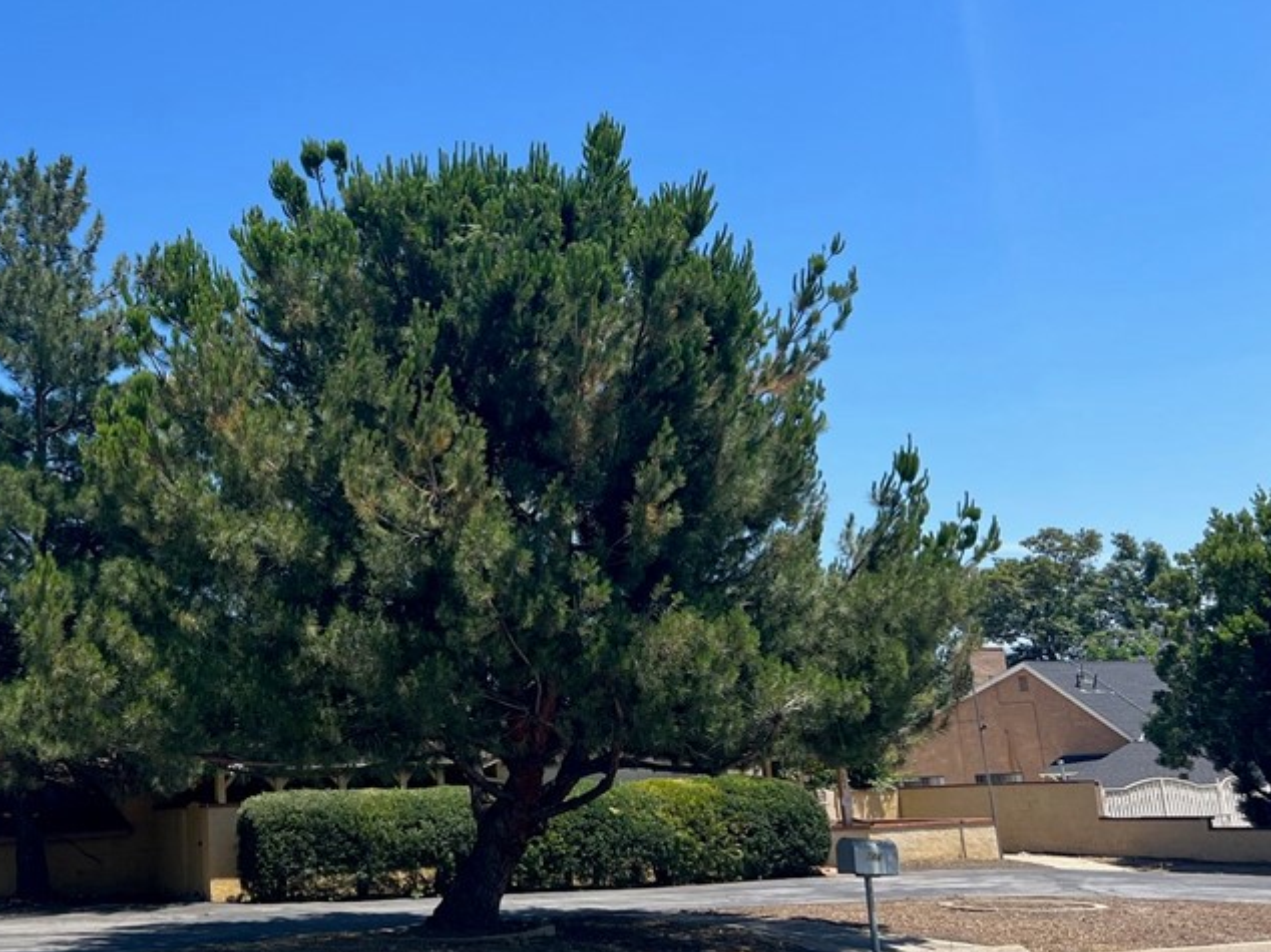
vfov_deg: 34.3
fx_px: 1542
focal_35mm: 42
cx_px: 261
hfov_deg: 42.8
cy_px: 439
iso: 50
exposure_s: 1/3077
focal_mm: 5.7
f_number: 1.5
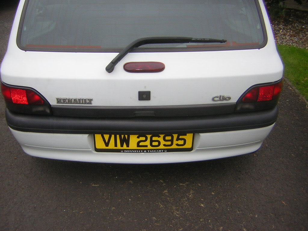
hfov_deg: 51.4
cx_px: 154
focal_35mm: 36
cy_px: 116
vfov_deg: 39.7
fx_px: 320
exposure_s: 1/397
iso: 50
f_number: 2.6
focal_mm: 4.7
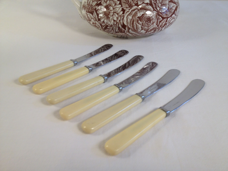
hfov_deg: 52.6
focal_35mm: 35
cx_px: 114
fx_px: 231
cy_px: 86
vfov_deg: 40.7
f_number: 2.4
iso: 50
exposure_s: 1/24
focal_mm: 4.28
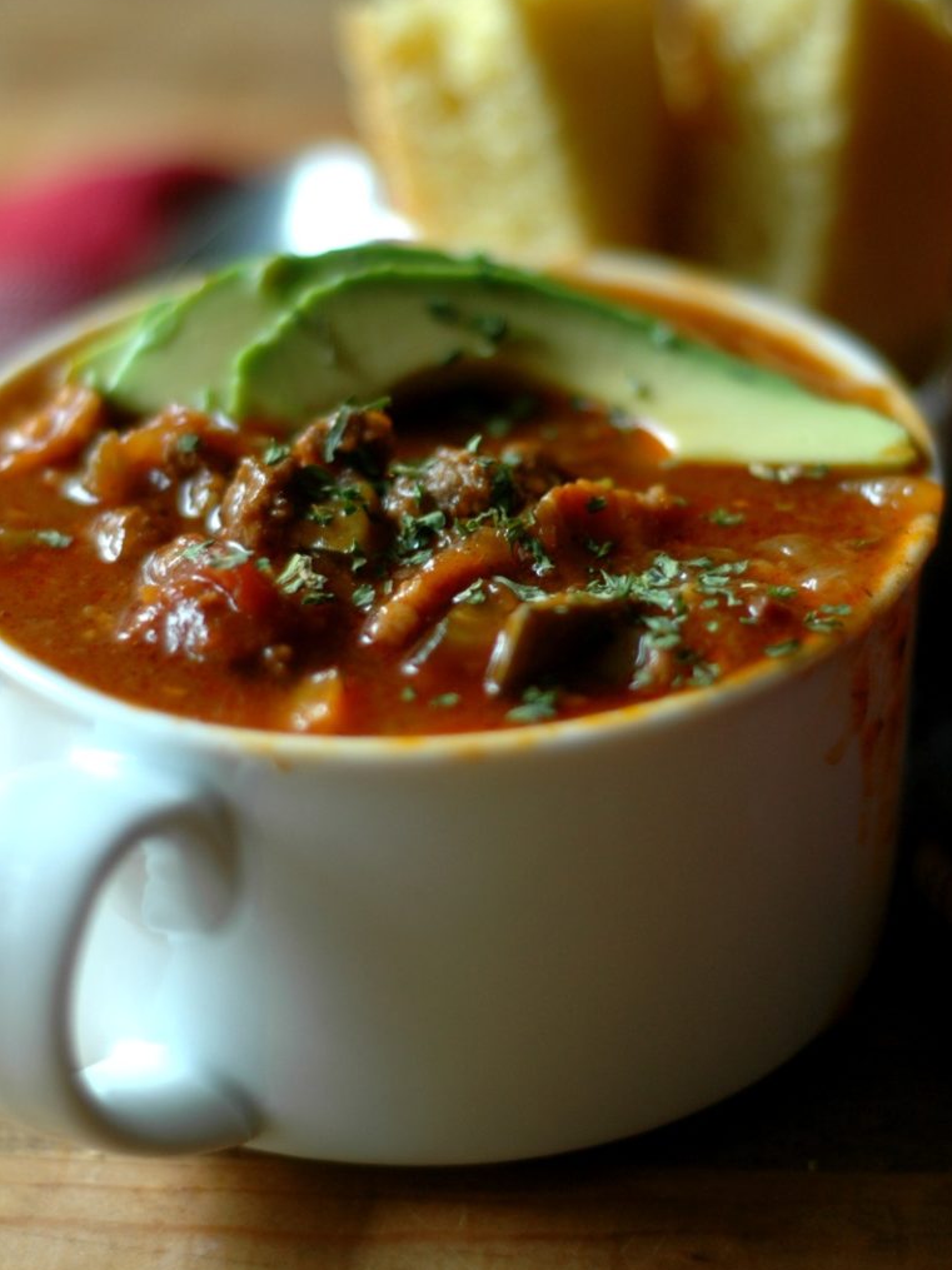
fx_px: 3007
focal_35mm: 82
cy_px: 586
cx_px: 478
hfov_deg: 18.0
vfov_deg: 23.8
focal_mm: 50
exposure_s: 1/30
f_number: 1.8
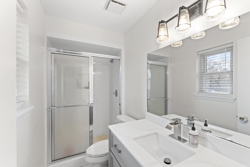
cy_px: 88
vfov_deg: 77.2
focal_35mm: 15
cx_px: 131
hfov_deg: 100.3
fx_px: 104
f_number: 5.6
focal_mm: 14
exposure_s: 1/20
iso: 400
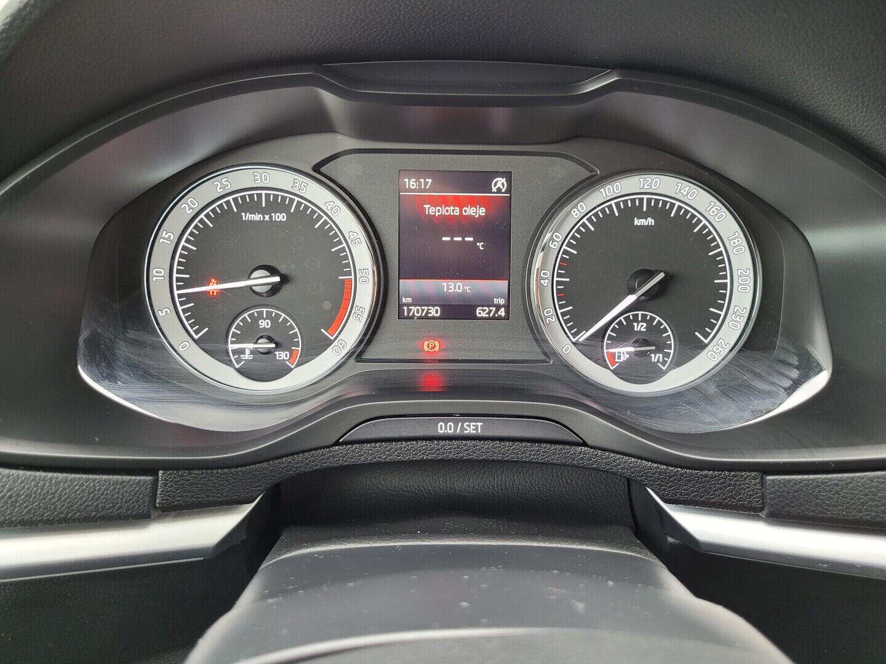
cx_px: 443
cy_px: 332
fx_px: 665
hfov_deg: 67.3
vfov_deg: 53.1
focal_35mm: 26
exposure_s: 1/50
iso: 320
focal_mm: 5.4
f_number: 1.8
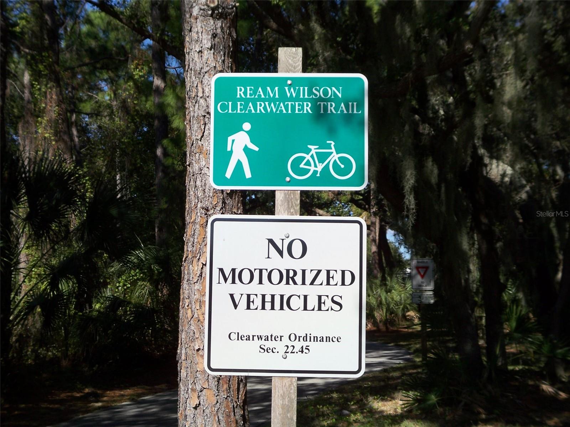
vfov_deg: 24.0
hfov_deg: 31.7
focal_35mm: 61
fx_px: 1004
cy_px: 214
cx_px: 285
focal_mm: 9.9
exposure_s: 1/400
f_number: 4.1
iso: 50
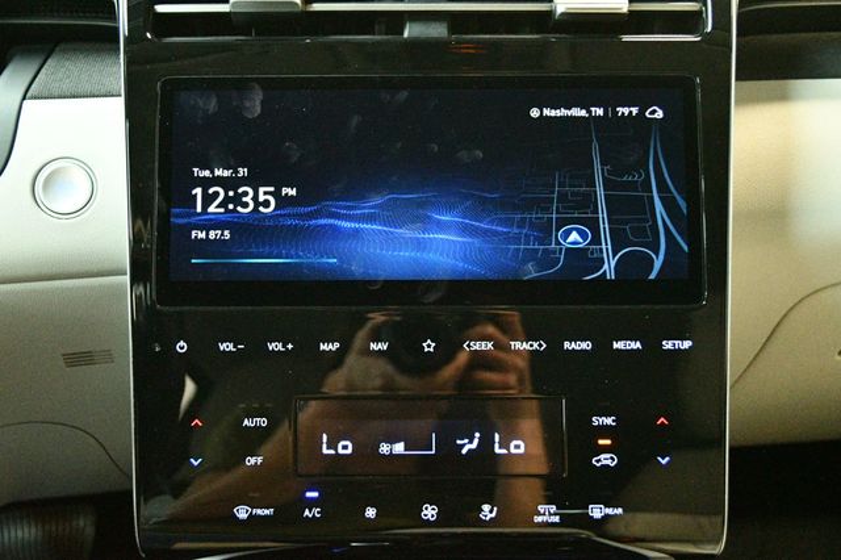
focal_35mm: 36
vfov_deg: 36.8
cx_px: 420
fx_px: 841
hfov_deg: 53.2
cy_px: 280
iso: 12800
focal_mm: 24
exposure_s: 1/50
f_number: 4
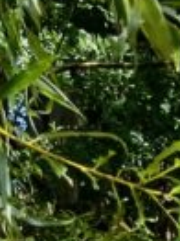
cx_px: 410
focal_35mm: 203
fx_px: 1410
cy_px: 826
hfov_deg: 7.0
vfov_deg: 7.8
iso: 50
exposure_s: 1/766
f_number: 1.6
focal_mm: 5.1
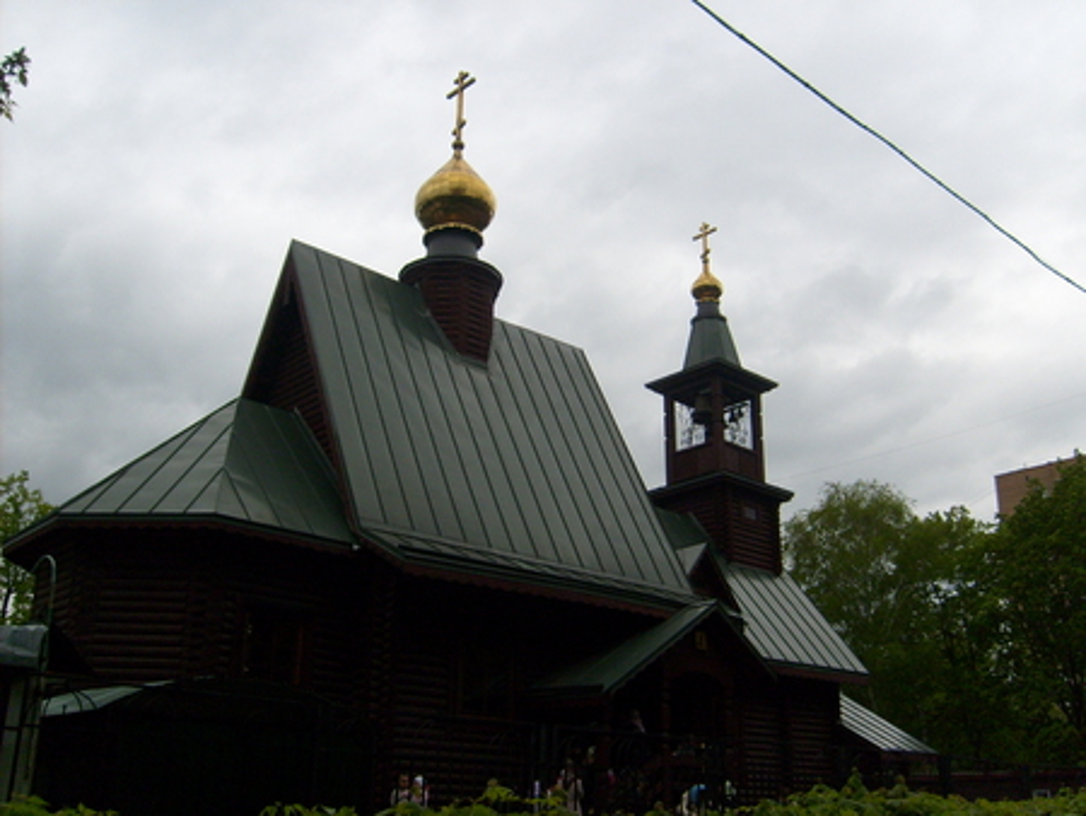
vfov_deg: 40.7
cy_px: 408
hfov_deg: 52.6
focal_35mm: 35
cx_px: 543
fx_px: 1099
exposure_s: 1/250
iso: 80
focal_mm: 5.8
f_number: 7.1
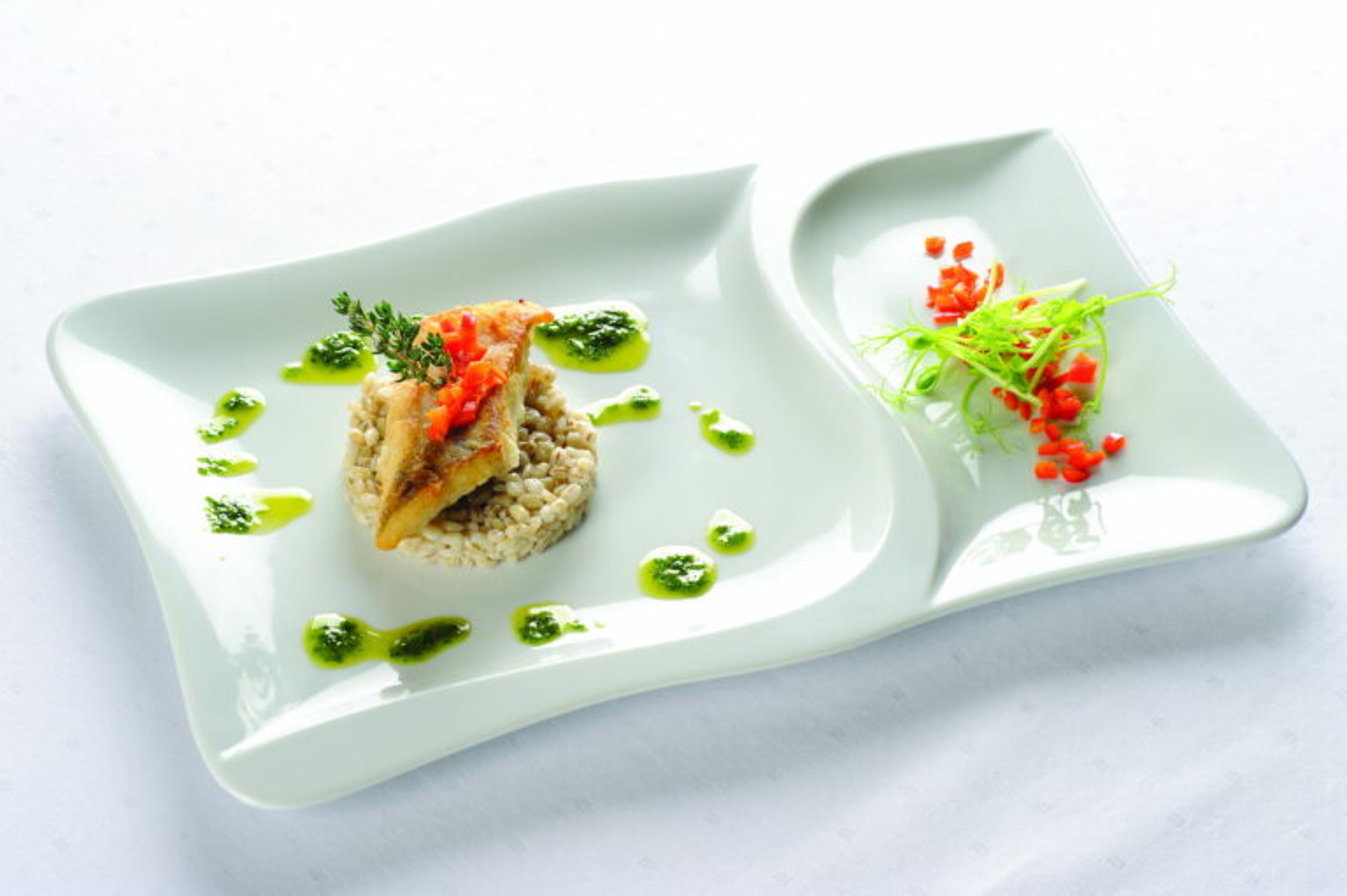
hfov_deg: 22.6
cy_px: 448
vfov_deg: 15.2
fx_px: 3365
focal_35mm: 90
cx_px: 674
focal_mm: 90
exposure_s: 1/125
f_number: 22
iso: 200
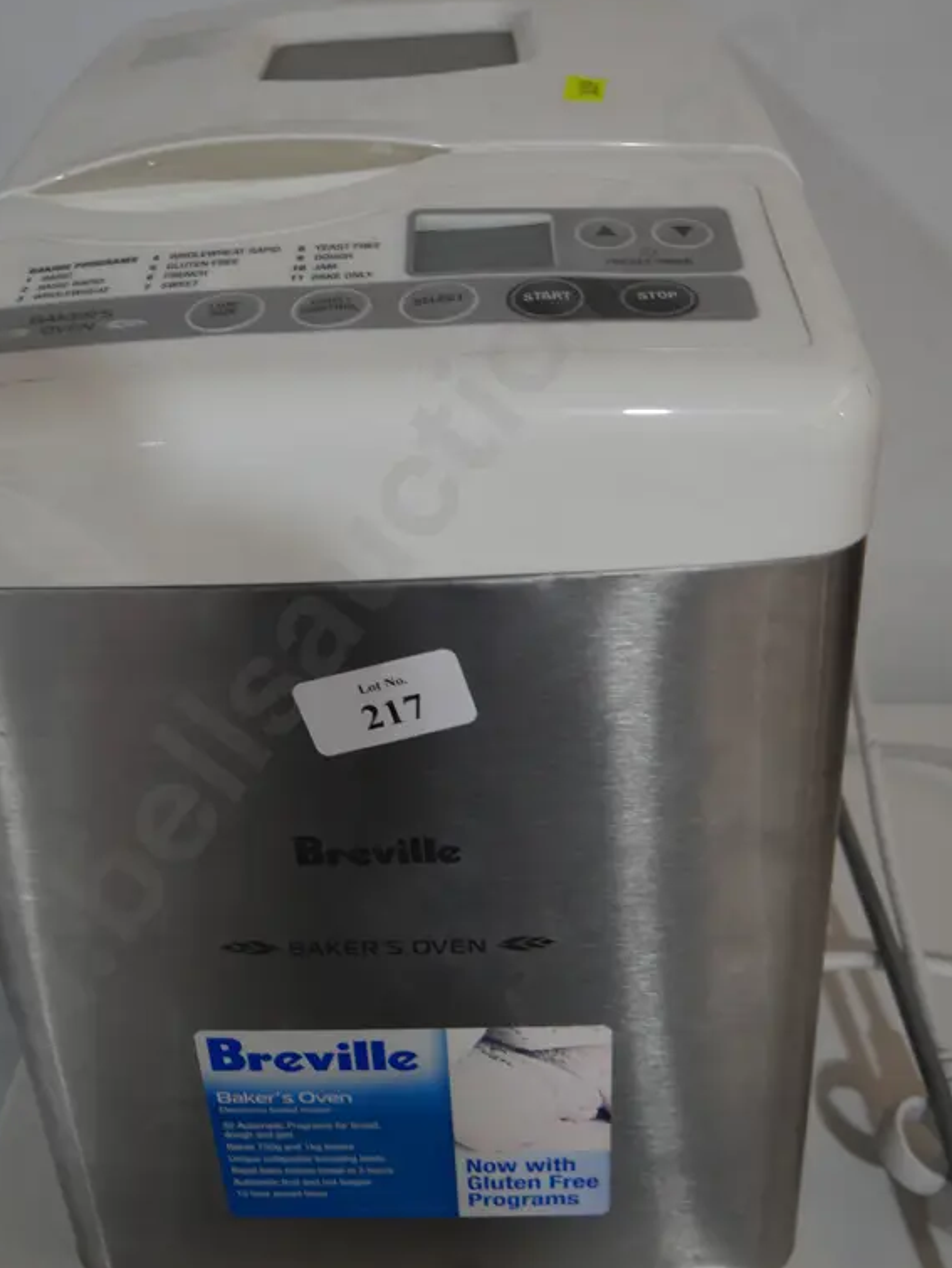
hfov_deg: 37.6
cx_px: 375
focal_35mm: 38
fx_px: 1392
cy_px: 553
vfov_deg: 48.8
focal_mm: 14
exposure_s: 1/60
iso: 250
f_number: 3.5
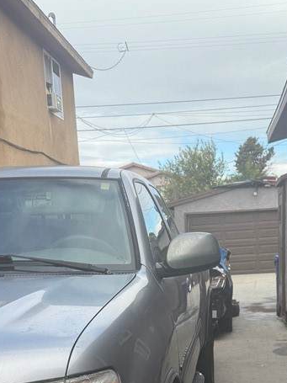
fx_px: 597
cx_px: 205
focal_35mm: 54
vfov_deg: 33.9
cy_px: 333
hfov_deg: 26.8
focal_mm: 6.76
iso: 80
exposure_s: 1/1361
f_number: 1.78
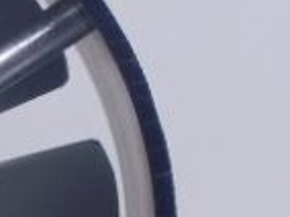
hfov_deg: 1.8
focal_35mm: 1106
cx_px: -67
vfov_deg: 1.3
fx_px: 9250
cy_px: 347
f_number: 5.1
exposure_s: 1/100
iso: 125
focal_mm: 28.7
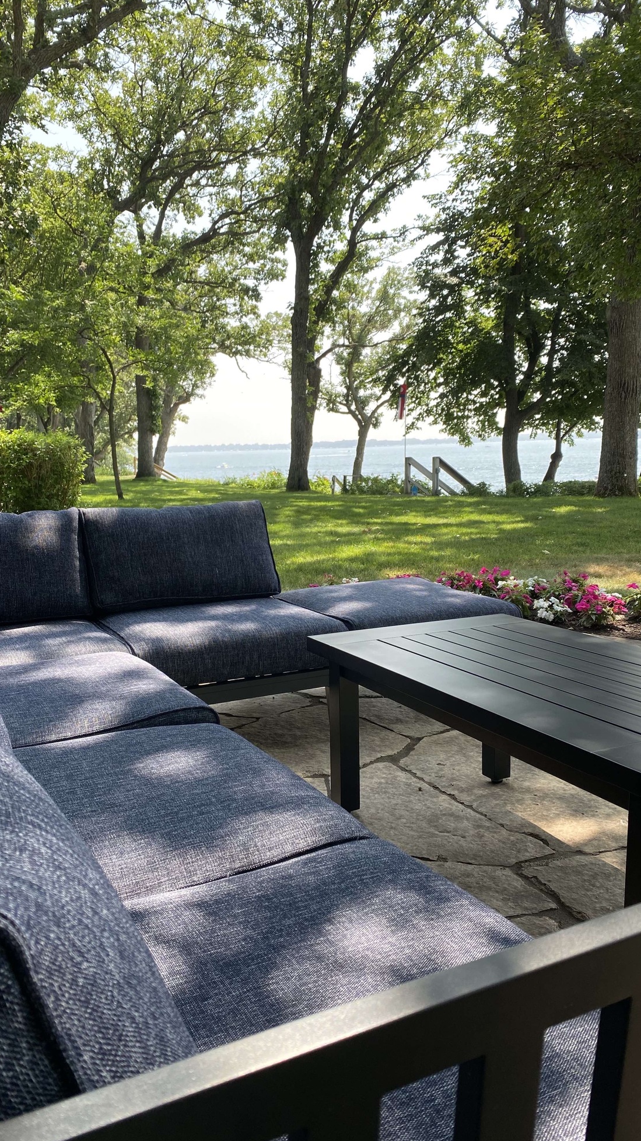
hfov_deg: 40.2
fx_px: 876
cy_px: 579
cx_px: 311
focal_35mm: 29
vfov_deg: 66.1
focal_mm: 4.25
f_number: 1.8
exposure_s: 1/513
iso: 32
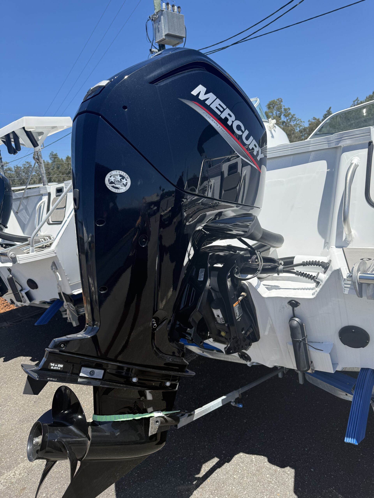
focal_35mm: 24
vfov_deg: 71.6
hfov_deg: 56.8
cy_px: 249
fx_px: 346
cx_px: 187
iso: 100
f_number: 1.78
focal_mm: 6.76
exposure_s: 1/3584
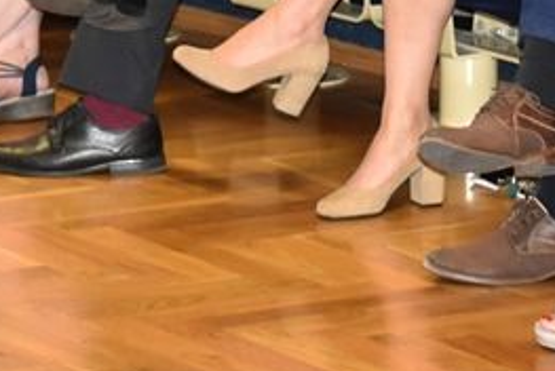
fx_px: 4321
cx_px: 222
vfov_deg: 4.9
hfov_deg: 7.3
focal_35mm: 280
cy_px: -330
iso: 1800
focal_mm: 48
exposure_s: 1/80
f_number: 5.6
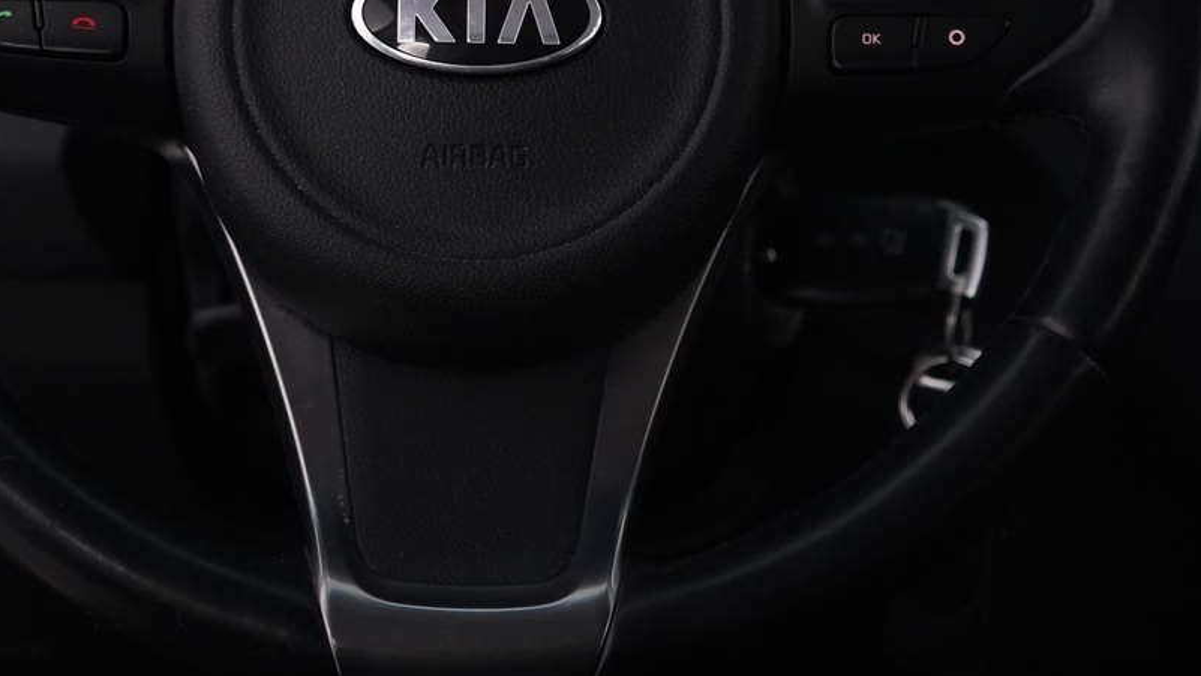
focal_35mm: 72
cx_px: 466
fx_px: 2293
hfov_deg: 29.3
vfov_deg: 16.4
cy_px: 6
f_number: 4
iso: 4000
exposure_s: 1/80
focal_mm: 34
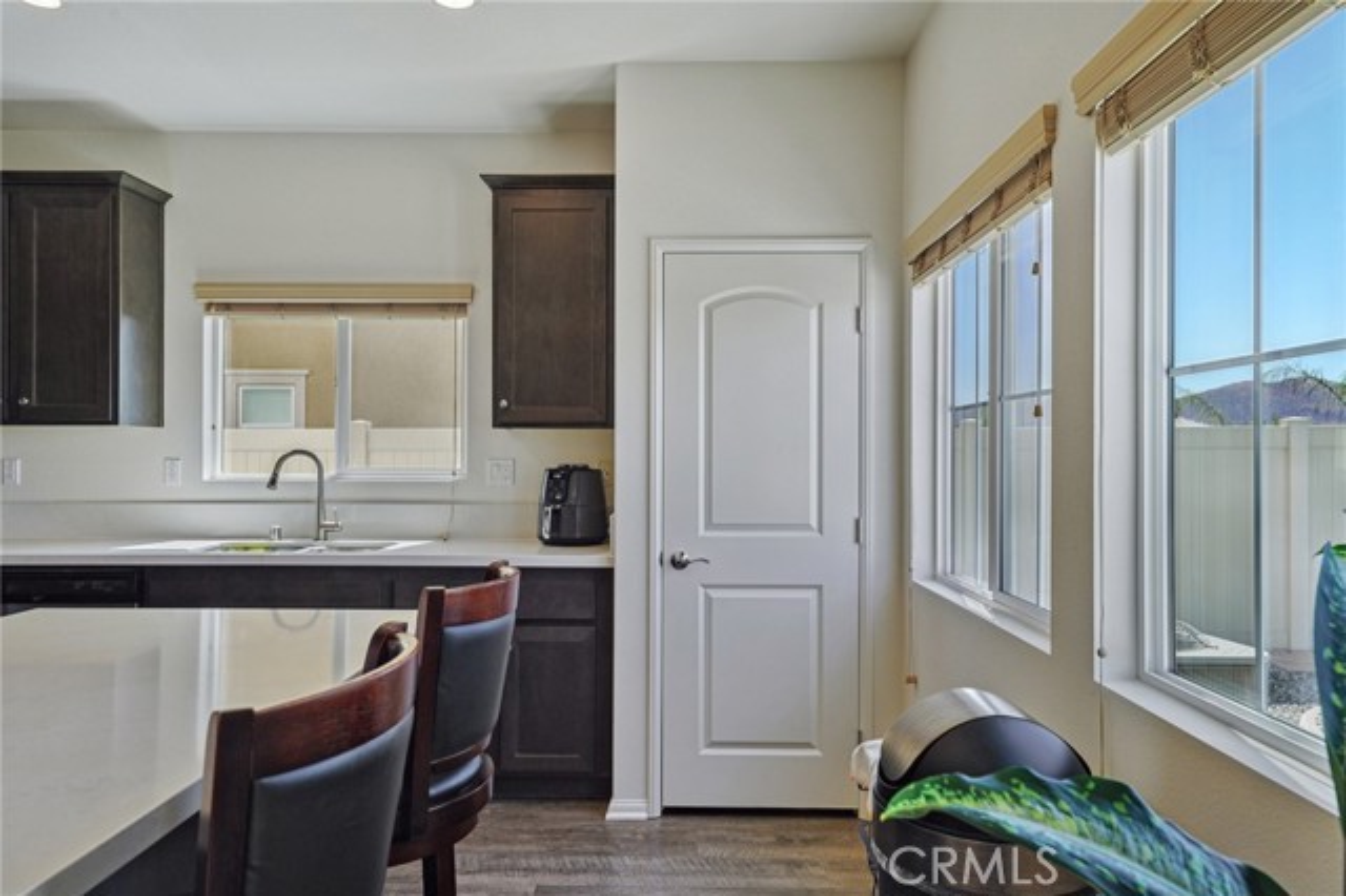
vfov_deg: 53.1
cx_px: 673
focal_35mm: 24
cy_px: 448
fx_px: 897
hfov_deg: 73.8
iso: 100
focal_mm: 24
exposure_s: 1/80
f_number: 8
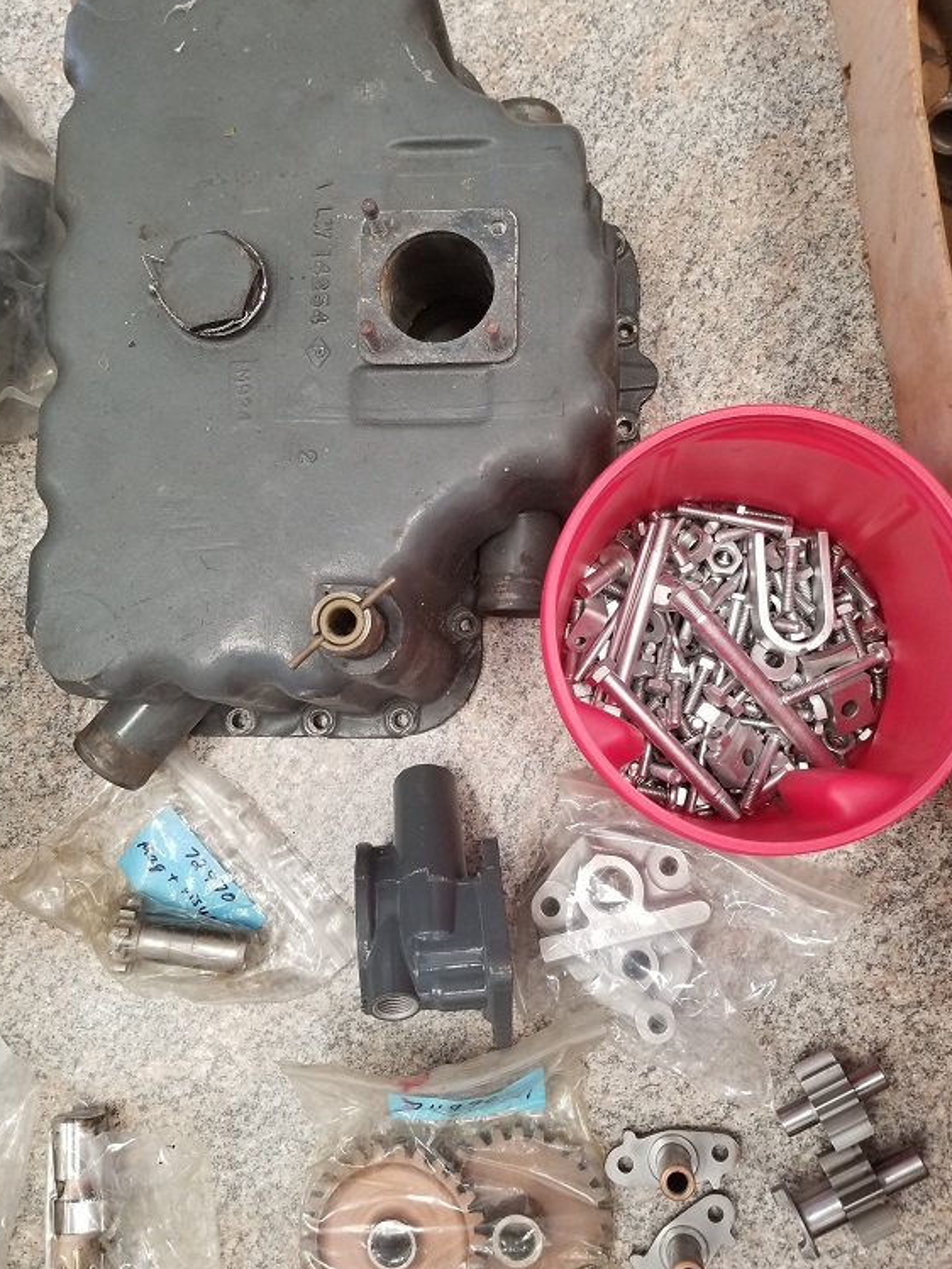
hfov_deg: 49.8
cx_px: 489
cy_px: 638
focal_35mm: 28
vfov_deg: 63.4
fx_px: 1026
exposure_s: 1/50
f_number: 1.7
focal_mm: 4.25
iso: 160
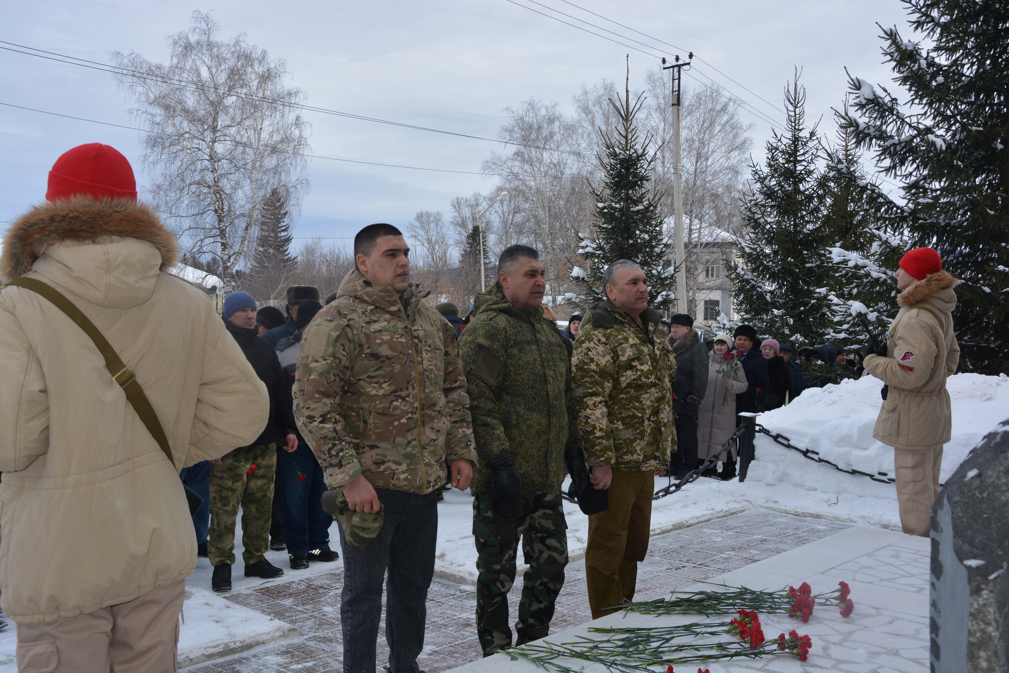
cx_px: 504
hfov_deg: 53.1
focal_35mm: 36
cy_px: 336
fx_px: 1009
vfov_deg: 36.9
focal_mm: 24
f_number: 7.1
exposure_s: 1/200
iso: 100
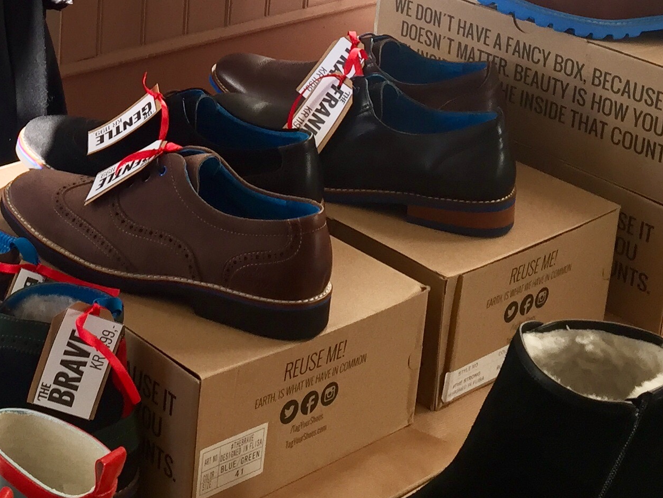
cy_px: -98
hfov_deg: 24.6
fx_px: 1456
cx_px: 23
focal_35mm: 76
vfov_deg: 18.4
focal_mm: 4.15
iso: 50
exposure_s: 1/100
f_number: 2.2
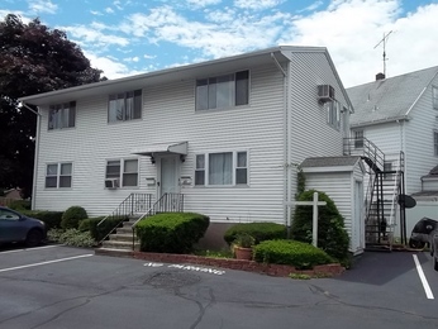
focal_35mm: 32
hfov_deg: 56.8
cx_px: 219
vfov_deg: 44.2
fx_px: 405
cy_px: 164
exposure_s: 1/500
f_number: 5.5
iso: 80
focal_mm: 5.7
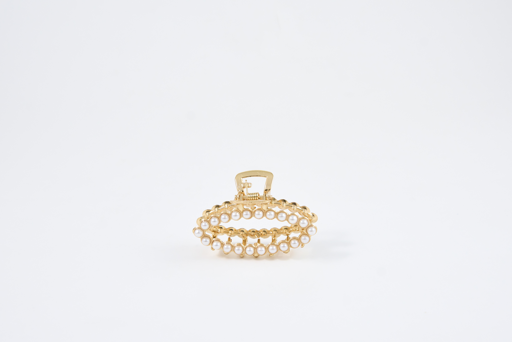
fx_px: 896
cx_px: 256
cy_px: 171
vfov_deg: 21.6
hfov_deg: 31.9
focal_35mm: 63
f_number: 7.1
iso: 200
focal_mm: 42
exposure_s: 1/100
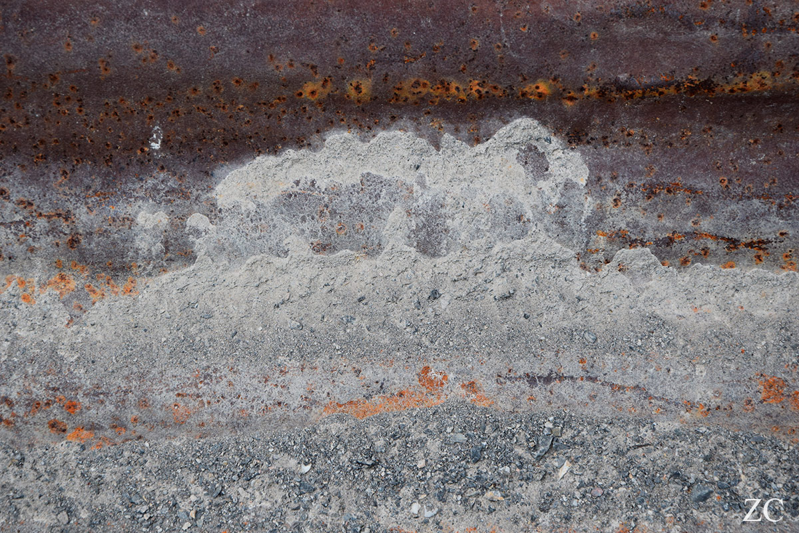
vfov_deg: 12.2
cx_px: 400
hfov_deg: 18.2
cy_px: 266
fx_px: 2497
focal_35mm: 112
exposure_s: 1/250
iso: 360
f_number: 8
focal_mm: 75
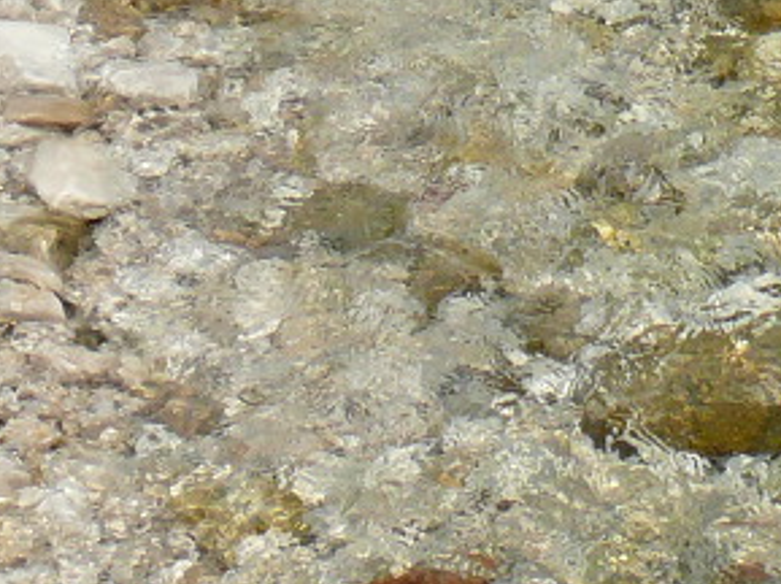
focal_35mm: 194
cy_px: -854
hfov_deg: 10.2
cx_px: 632
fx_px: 4372
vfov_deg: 7.2
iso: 100
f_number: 5.6
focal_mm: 7.4
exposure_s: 1/320
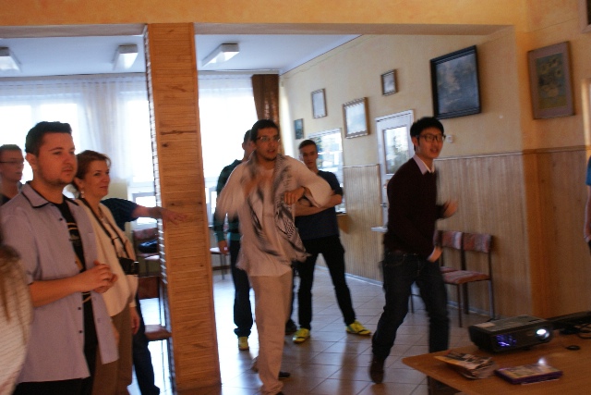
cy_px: 198
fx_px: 640
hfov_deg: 49.5
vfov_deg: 34.2
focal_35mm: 39
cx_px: 296
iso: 400
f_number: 4.5
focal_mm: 26
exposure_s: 1/20
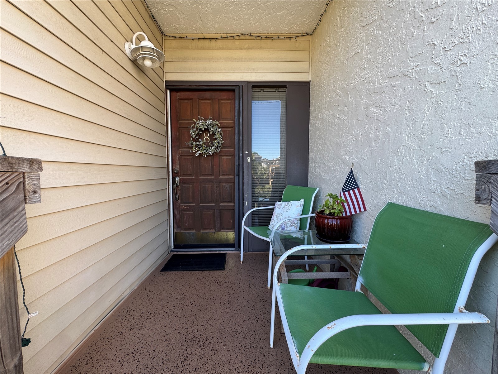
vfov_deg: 85.7
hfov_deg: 102.1
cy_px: 187
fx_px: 201
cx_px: 249
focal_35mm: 14
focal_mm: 2.22
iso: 50
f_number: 2.2
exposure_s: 1/99
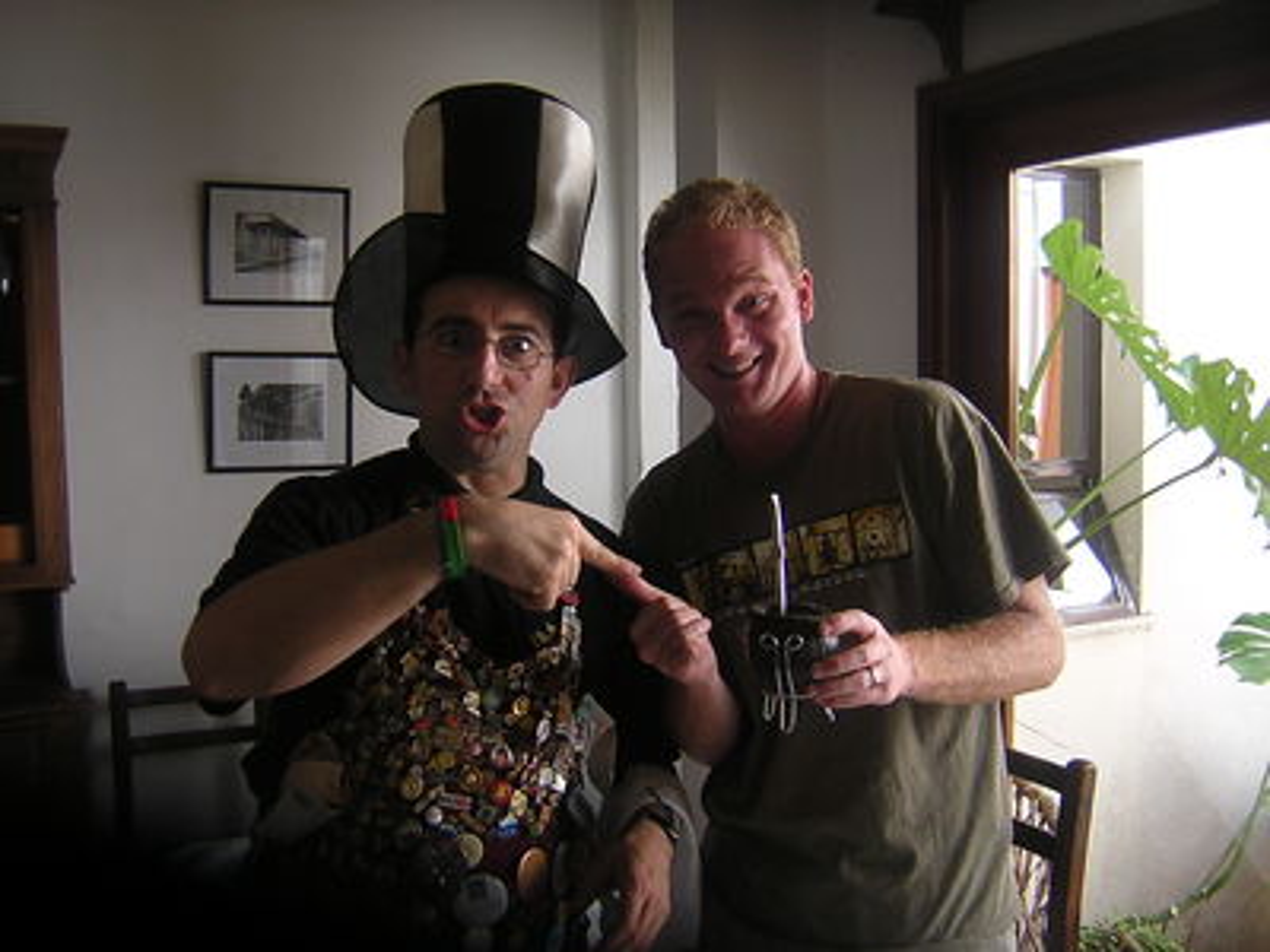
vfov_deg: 39.7
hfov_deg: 51.4
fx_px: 1321
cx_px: 635
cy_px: 476
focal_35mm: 36
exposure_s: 1/52.4
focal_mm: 4.7
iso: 100
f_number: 2.6
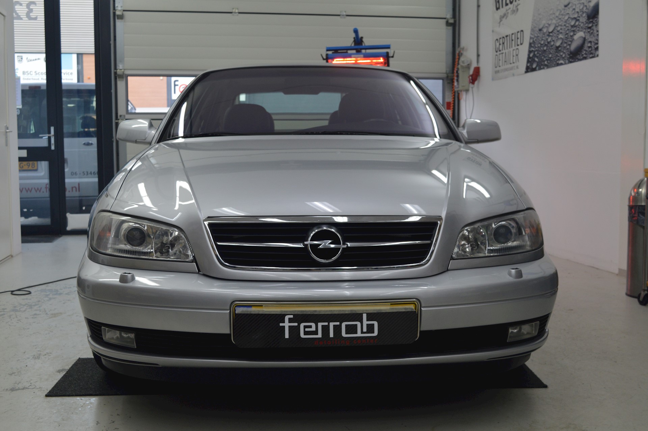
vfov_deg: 31.8
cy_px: 216
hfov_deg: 46.4
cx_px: 324
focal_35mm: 42
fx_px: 755
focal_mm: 28
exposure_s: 1/60
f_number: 6.3
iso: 400
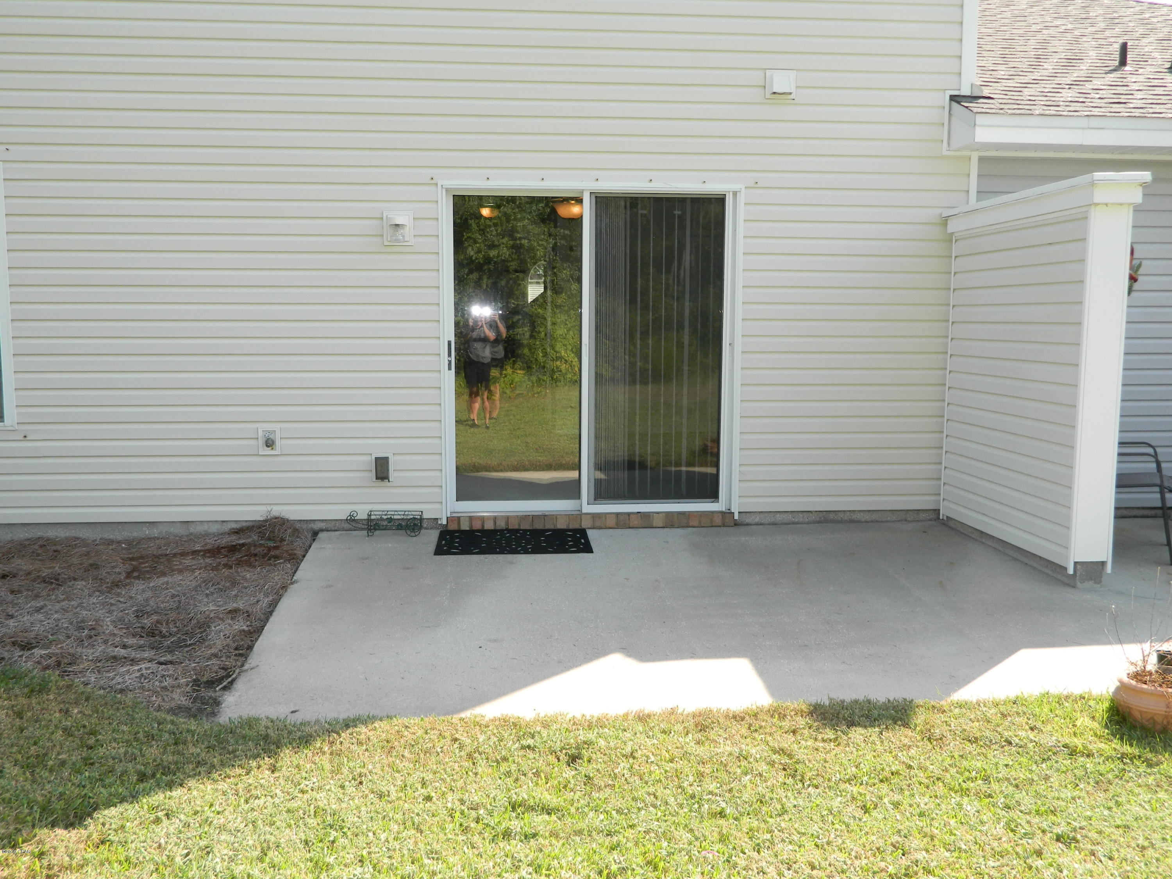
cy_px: 440
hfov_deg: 58.4
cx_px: 586
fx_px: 1050
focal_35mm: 31
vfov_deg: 45.4
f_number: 3.2
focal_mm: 5.6
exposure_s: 1/400
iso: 110
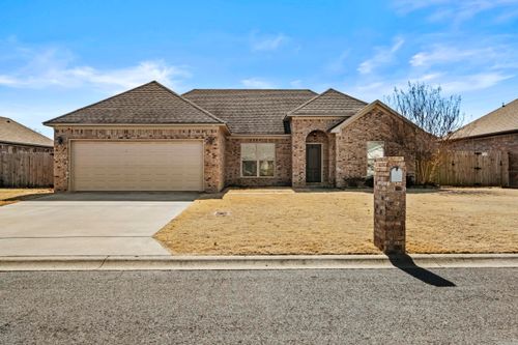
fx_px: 432
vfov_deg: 43.6
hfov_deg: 61.9
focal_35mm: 30
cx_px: 259
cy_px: 172
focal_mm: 20
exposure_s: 1/400
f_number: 7.1
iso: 800
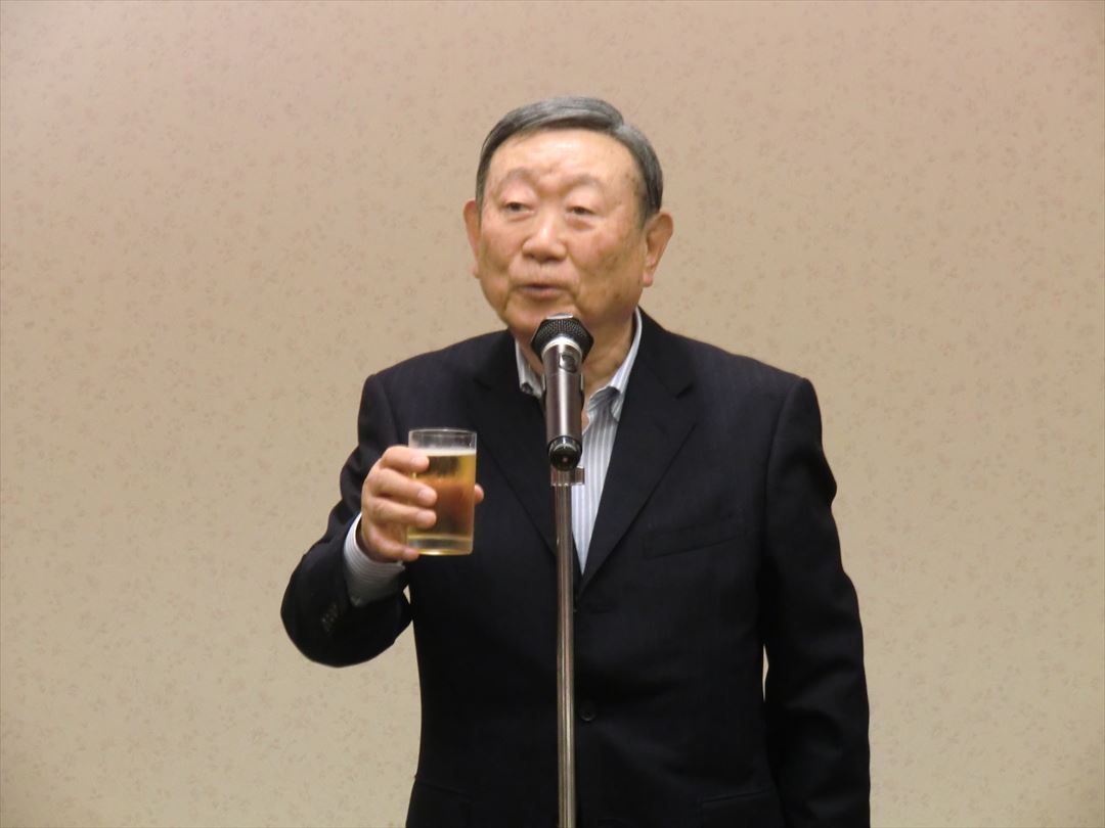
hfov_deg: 18.7
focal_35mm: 105
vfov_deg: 14.1
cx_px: 552
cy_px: 414
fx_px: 3352
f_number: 5
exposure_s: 1/20
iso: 400
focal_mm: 18.8
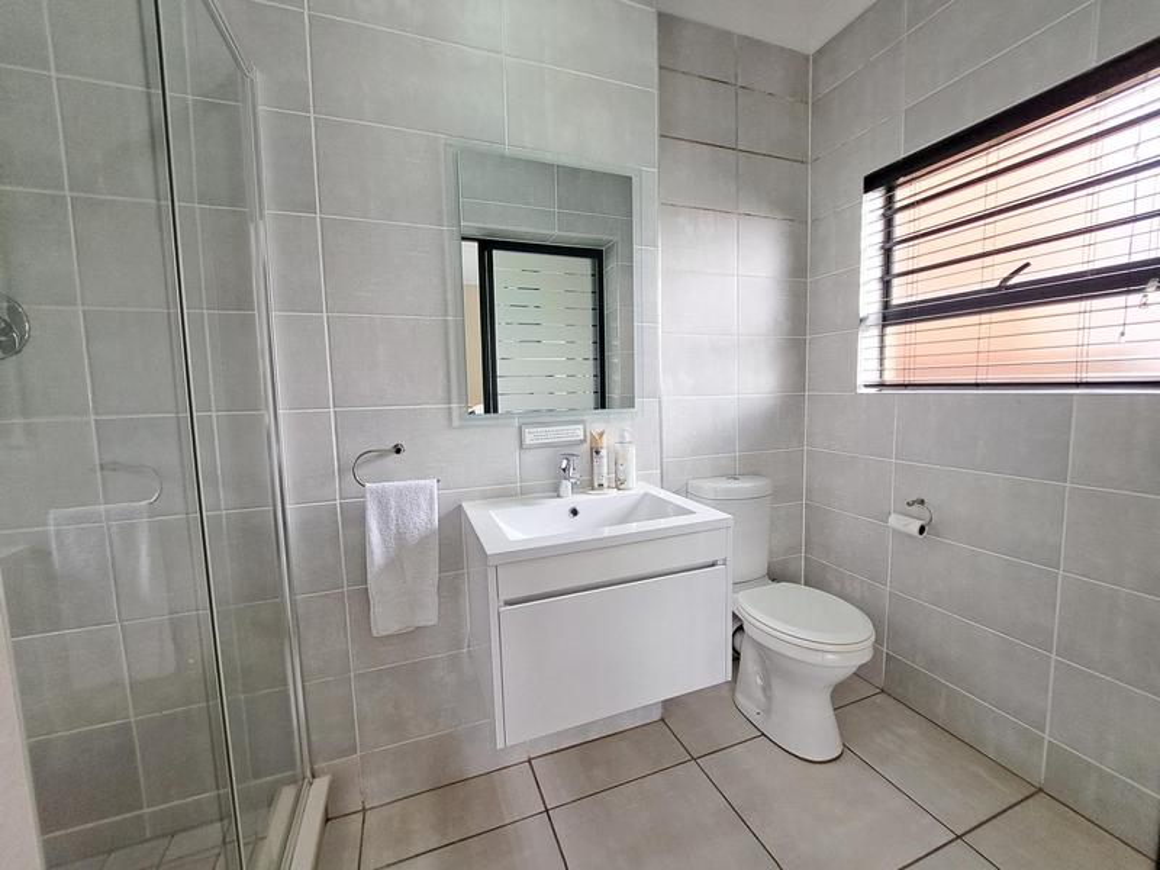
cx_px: 580
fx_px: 436
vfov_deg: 89.9
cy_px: 435
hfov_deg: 106.2
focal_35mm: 13
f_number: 2.2
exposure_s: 1/50
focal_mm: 1.74
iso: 125
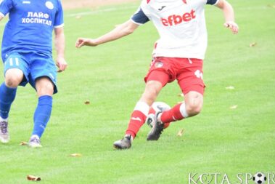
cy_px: 36
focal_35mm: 324
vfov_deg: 4.2
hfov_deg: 6.4
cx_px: 60
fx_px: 2476
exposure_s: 1/1000
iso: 6400
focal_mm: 130
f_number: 4.8
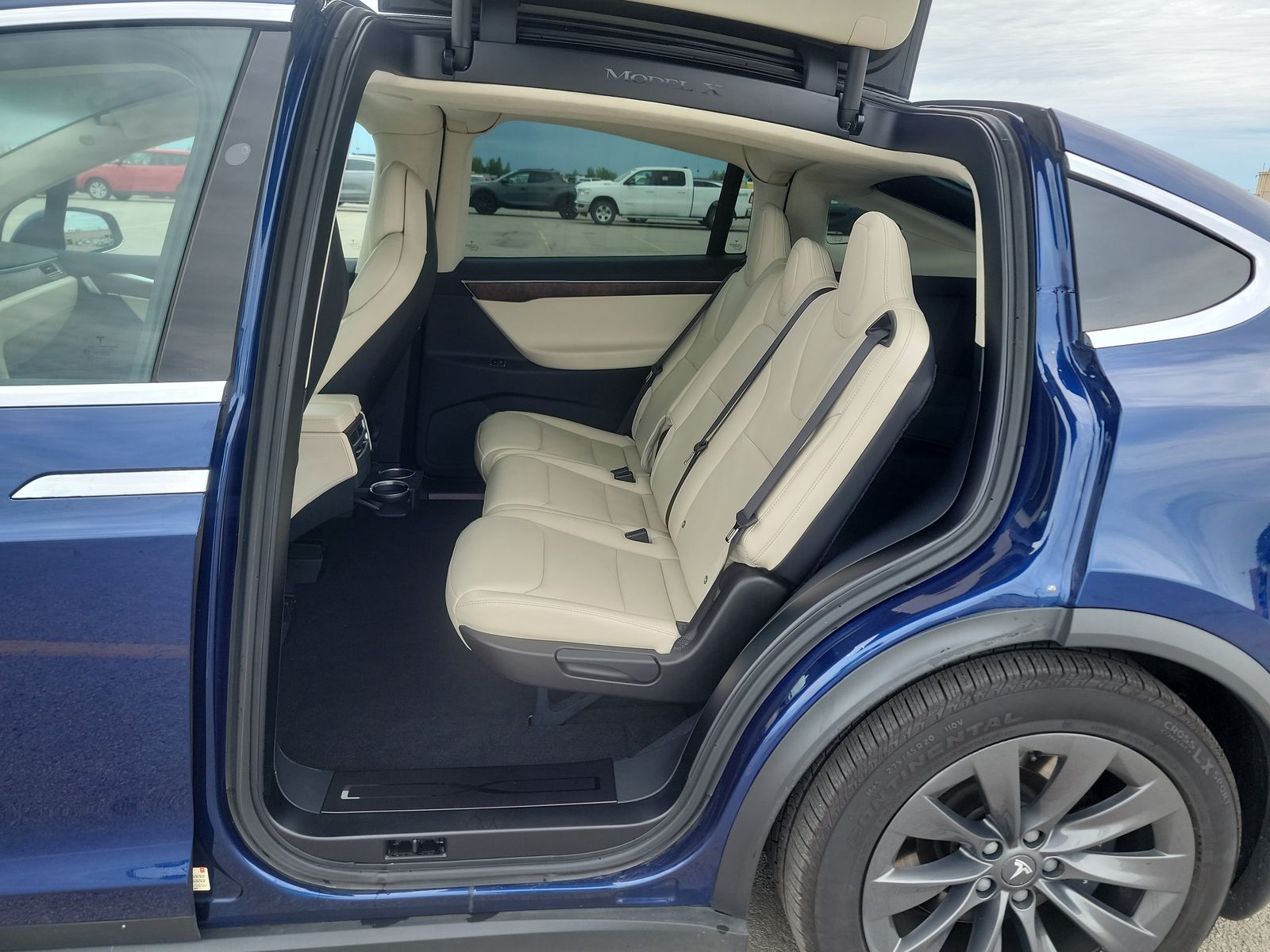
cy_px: 476
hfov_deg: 71.6
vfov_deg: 56.8
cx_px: 635
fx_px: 881
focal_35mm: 24
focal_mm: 6.7
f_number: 1.8
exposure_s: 1/228
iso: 50
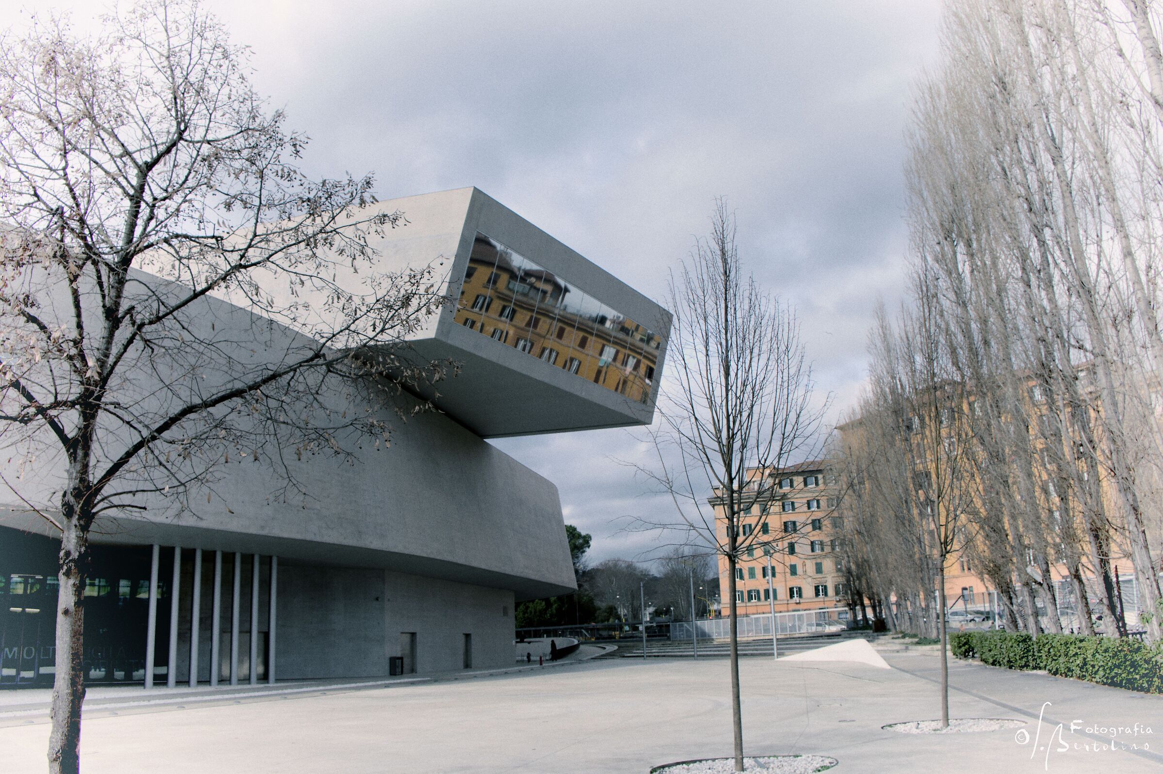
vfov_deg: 47.9
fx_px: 872
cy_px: 387
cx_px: 582
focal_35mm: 27
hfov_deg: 67.4
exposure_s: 1/125
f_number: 9
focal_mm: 18
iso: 200
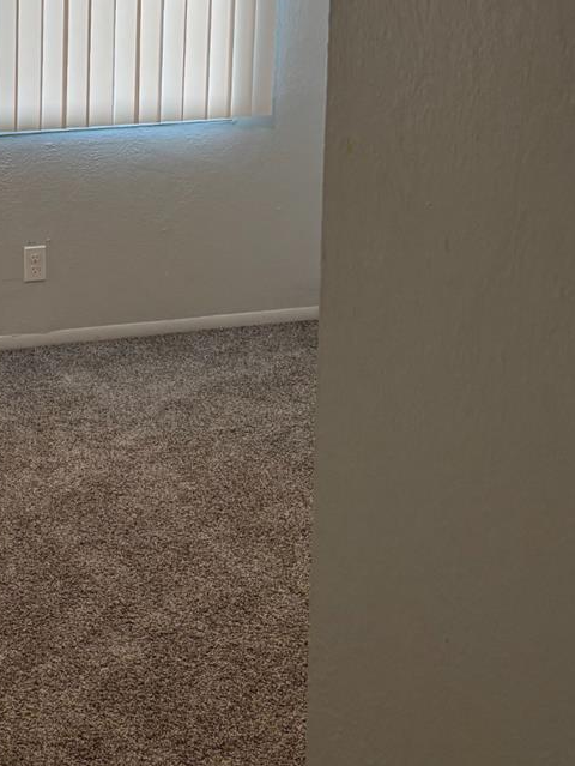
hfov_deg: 22.7
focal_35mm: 61
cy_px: 102
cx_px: -52
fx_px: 1350
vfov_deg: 30.5
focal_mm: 5.96
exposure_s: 1/120
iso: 100
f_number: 1.6
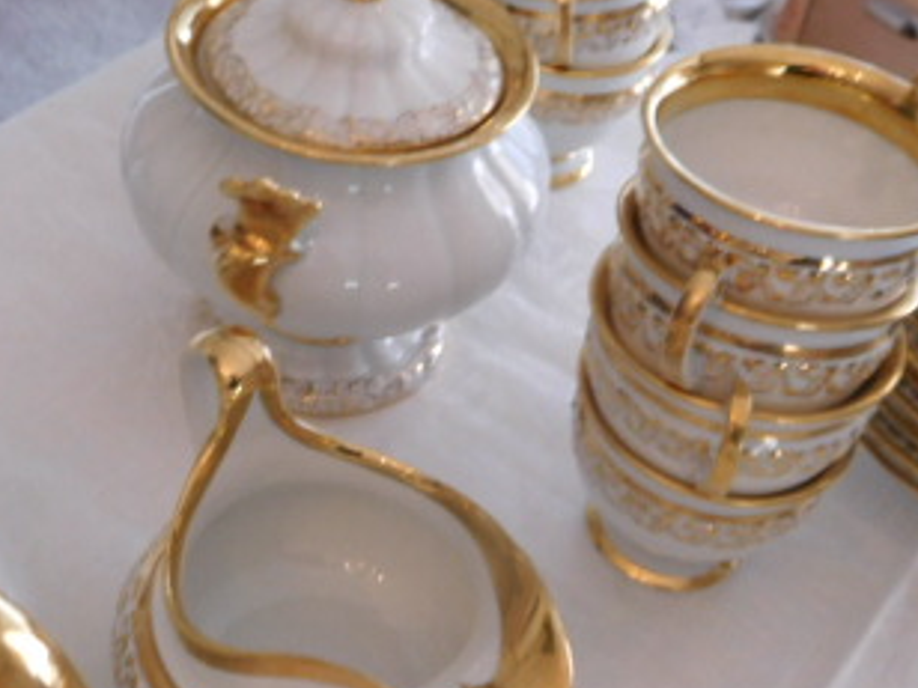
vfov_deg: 28.0
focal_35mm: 52
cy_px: 372
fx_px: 1379
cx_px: 396
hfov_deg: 36.8
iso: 125
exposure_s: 1/30
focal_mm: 4.5
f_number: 3.4
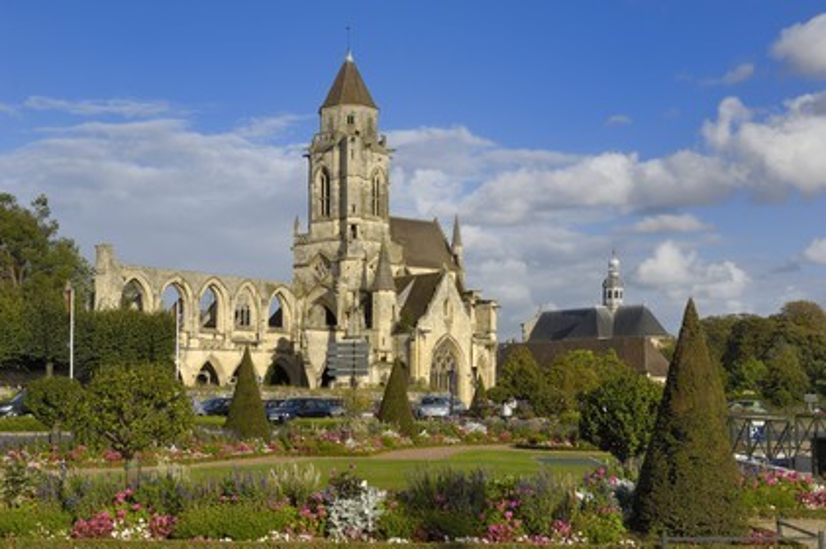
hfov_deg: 35.1
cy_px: 274
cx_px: 413
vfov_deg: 23.7
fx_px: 1307
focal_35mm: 57
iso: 100
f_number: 10
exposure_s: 1/160
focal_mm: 38
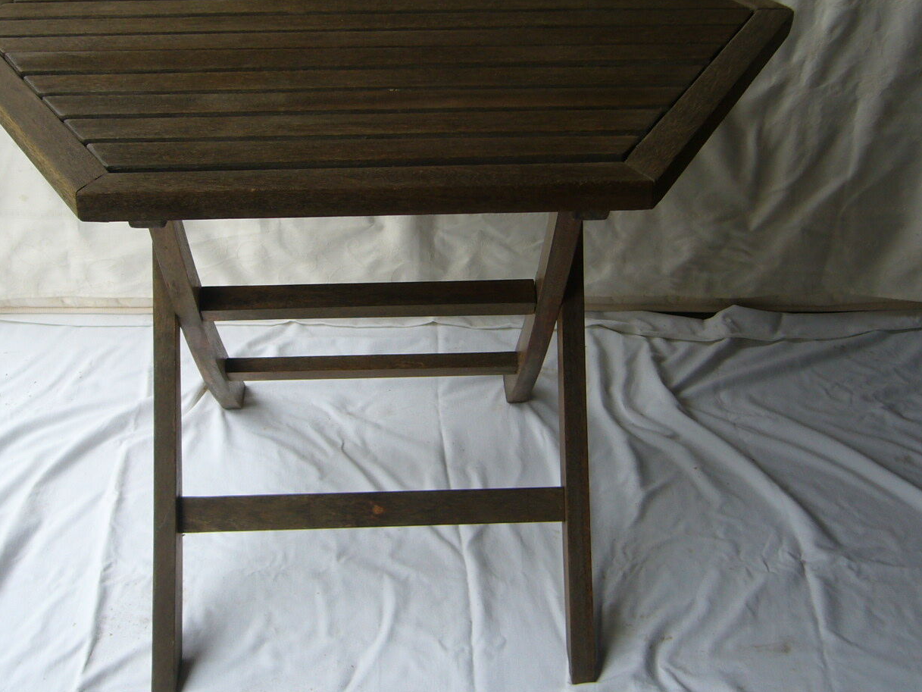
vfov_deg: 31.4
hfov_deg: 41.2
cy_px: 283
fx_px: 1225
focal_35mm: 46
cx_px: 411
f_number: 2.8
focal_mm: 5.8
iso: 80
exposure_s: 1/80
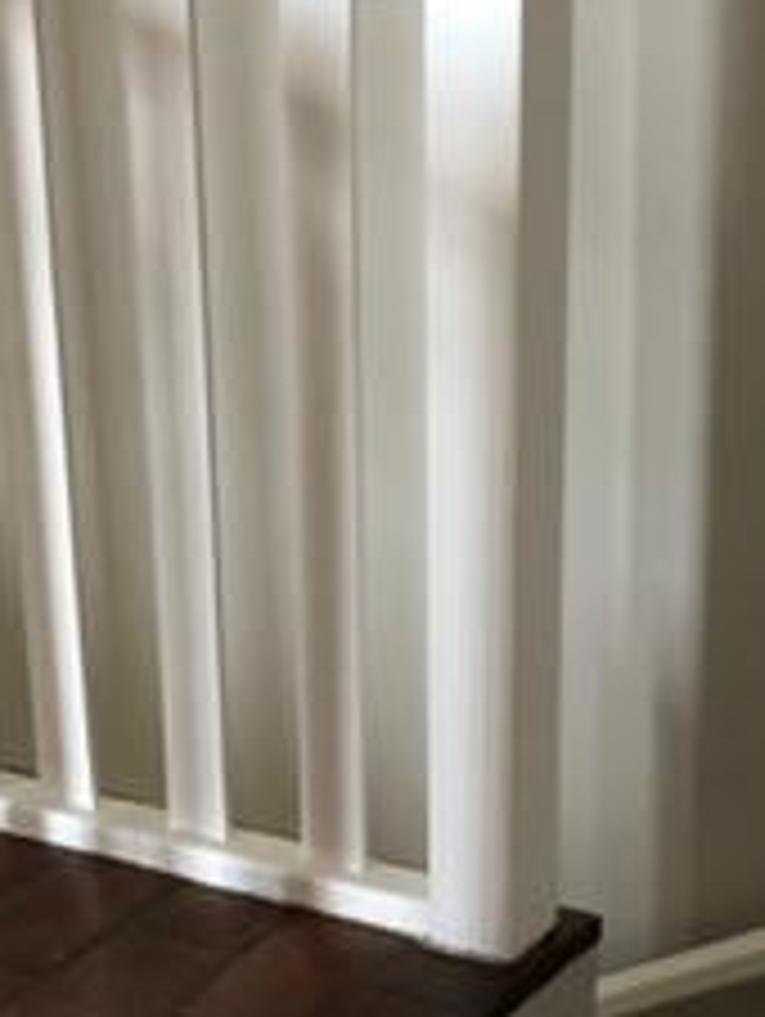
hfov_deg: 15.0
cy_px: 990
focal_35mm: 99
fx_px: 2912
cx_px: 297
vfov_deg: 19.3
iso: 100
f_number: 1.8
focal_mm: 4
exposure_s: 1/15
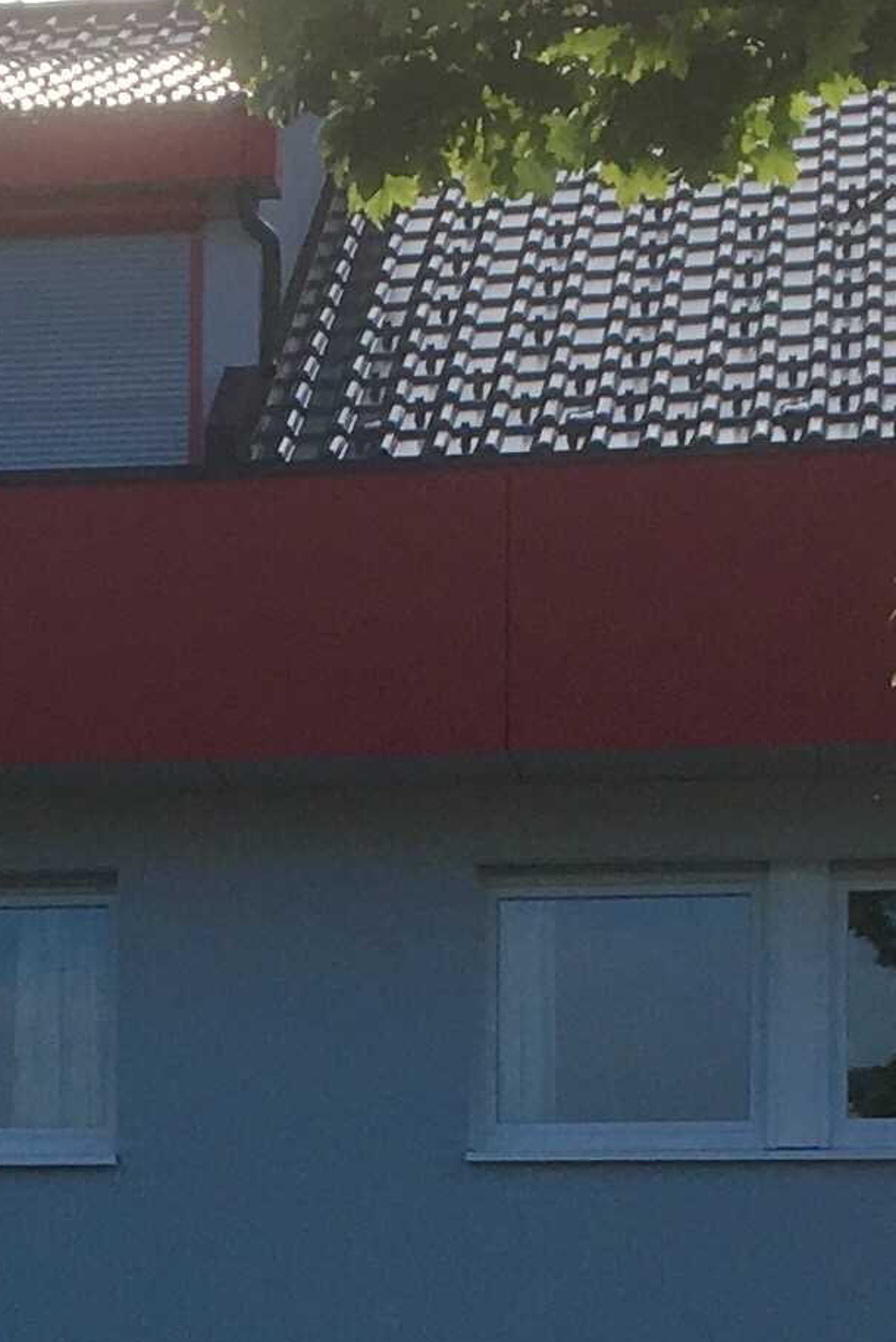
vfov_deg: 15.0
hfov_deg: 10.2
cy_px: 1455
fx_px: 4961
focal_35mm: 133
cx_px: -44
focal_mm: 4.15
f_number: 2.2
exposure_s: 1/1261
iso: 25
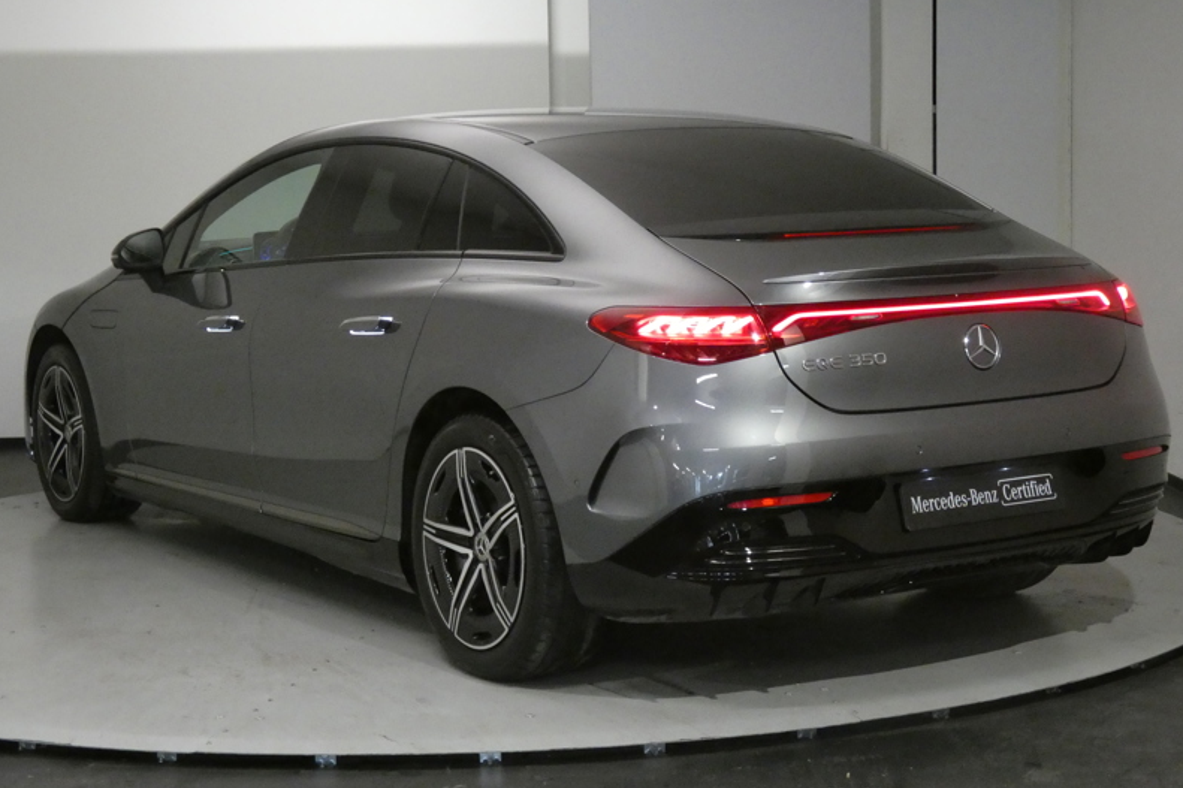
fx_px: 2004
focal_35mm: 61
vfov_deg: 22.2
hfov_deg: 32.9
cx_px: 589
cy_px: 357
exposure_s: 1/80
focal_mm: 10.4
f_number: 4.1
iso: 1250
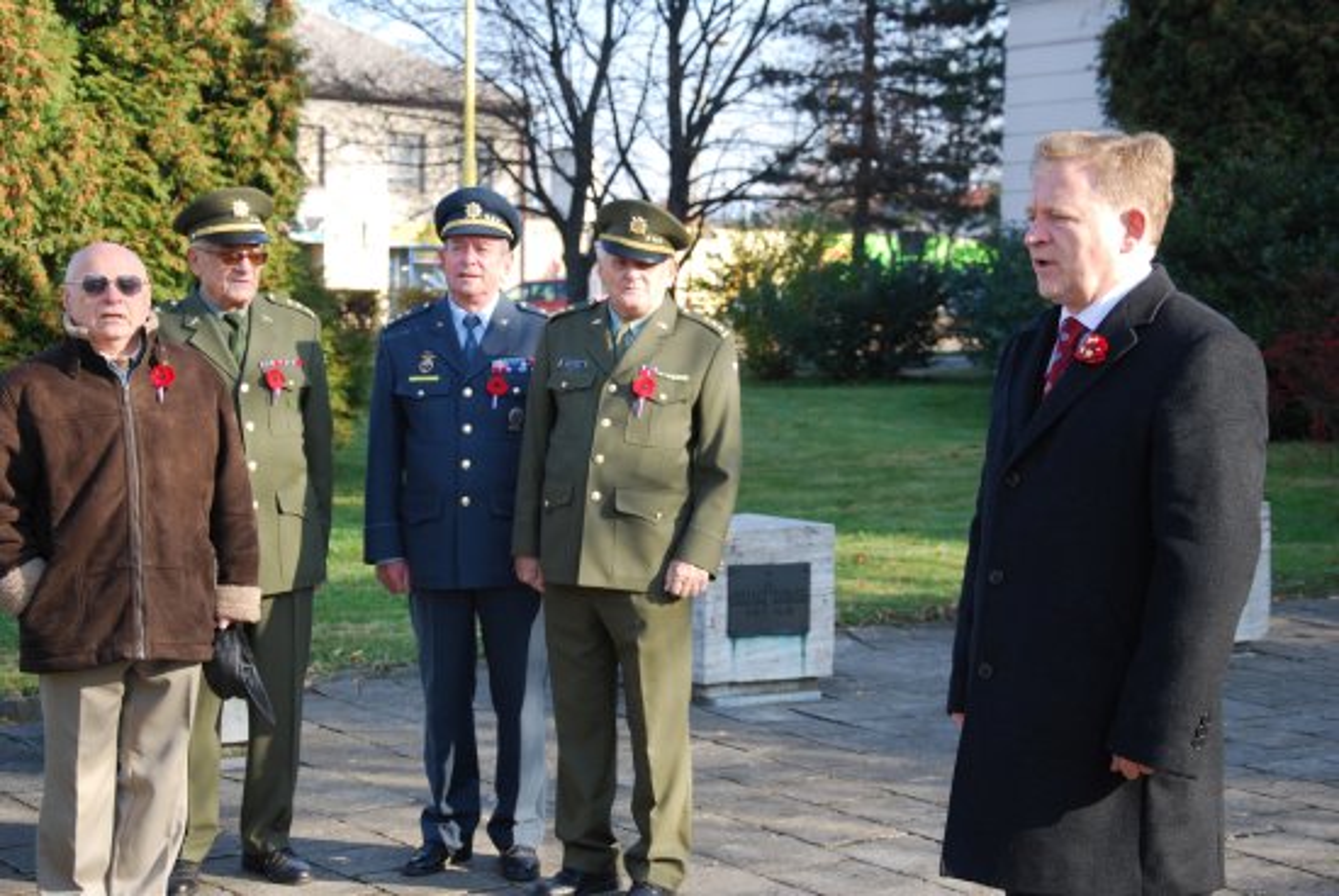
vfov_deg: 19.0
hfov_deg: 28.0
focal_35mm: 72
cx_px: 670
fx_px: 2681
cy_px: 448
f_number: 5.6
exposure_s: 1/125
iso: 160
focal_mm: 48
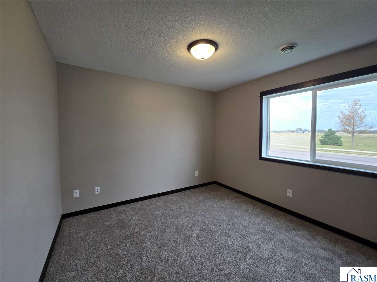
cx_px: 188
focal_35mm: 13
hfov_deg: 106.2
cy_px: 141
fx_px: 142
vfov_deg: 89.9
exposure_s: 1/60.2
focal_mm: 2.2
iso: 80
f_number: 2.2
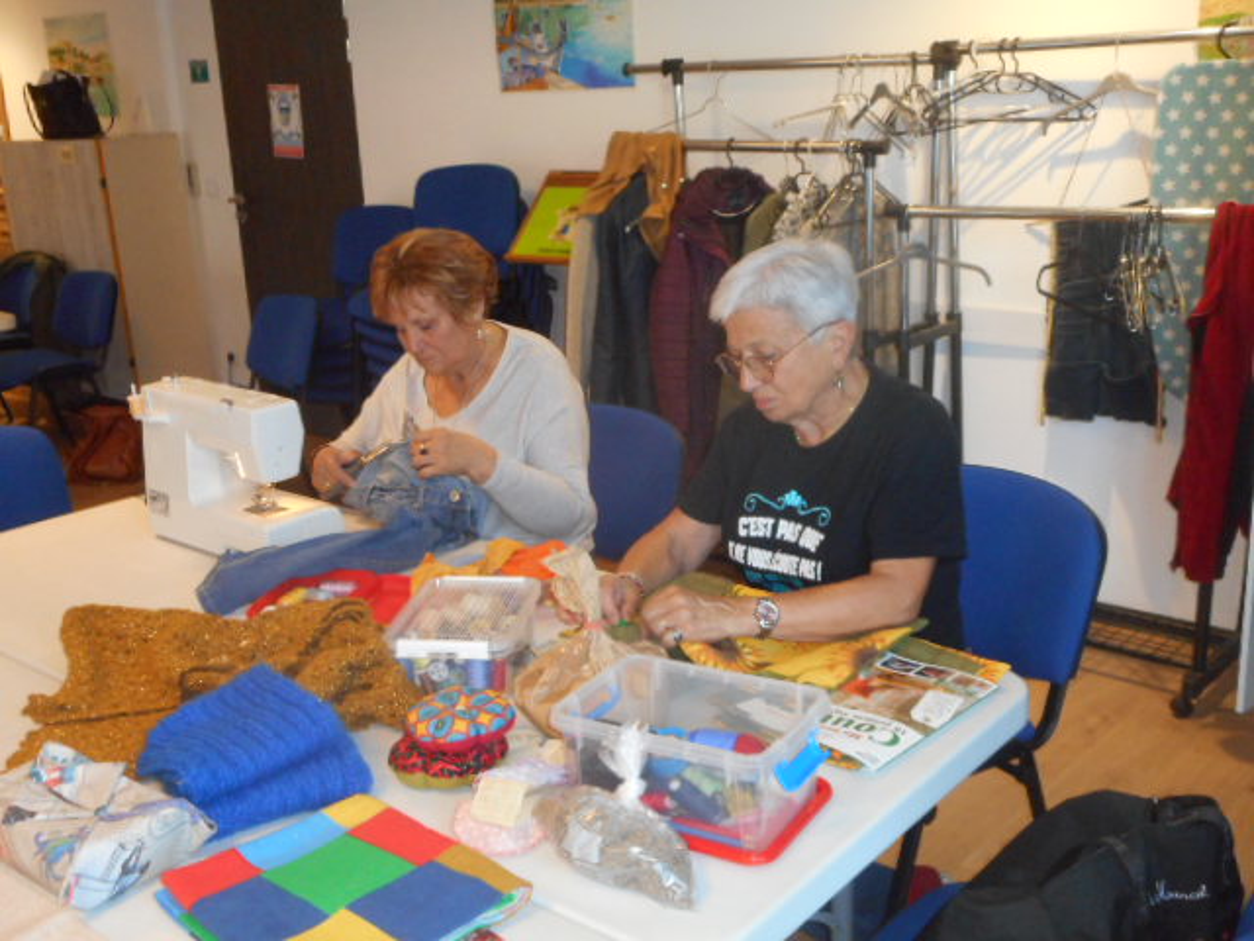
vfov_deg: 36.8
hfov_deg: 47.9
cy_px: 470
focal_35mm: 39
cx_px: 627
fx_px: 1413
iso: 500
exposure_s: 1/30
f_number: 4.5
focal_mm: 6.9
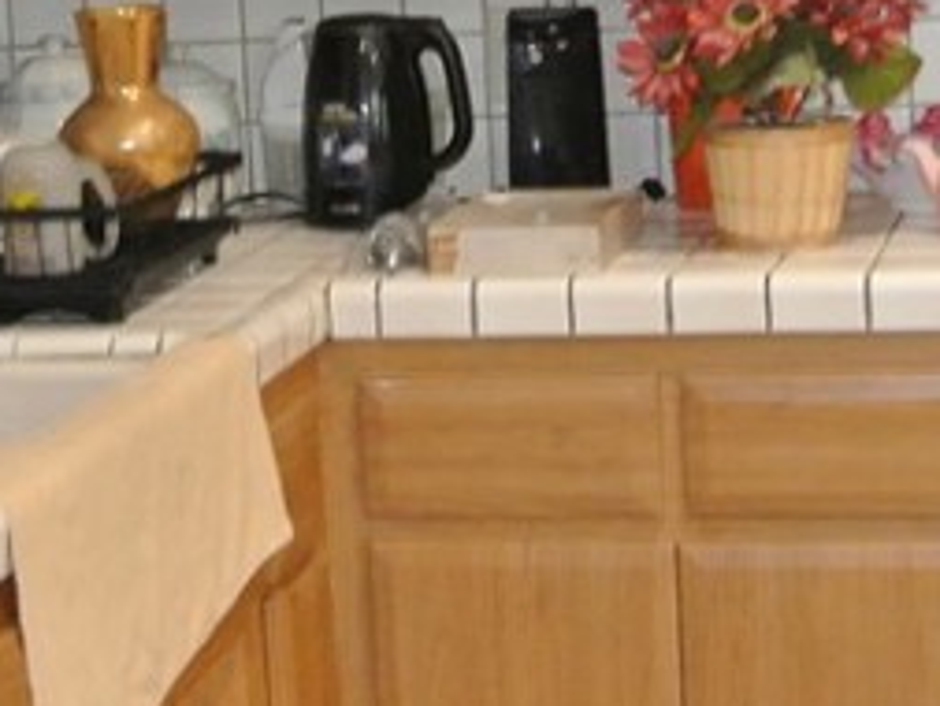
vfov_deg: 13.1
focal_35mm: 113
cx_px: 412
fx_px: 3070
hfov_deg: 17.4
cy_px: 277
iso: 1000
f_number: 3.5
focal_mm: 11
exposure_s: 1/60
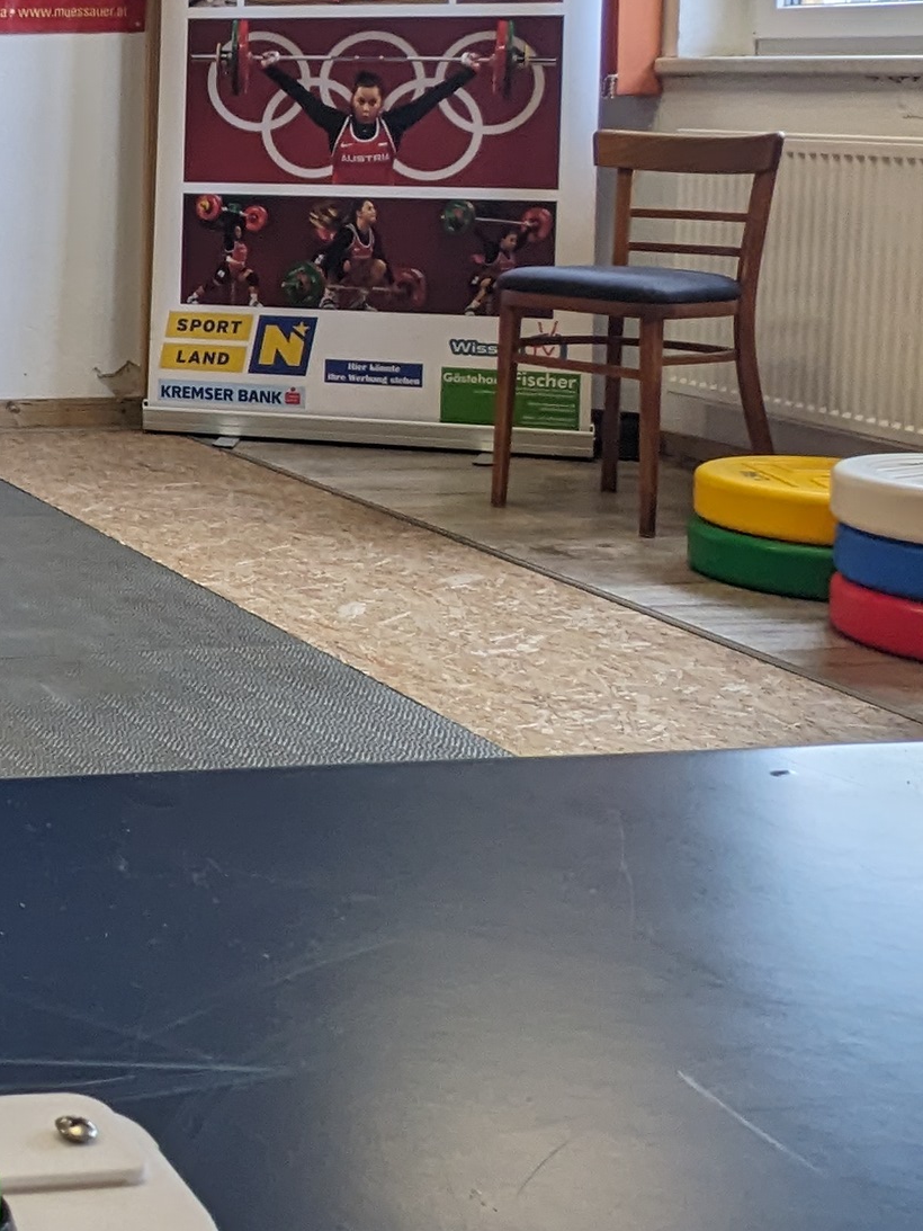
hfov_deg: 21.0
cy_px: 241
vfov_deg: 31.8
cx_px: -464
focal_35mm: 59
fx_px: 2097
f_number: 2.2
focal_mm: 2.22
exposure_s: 1/100
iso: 74
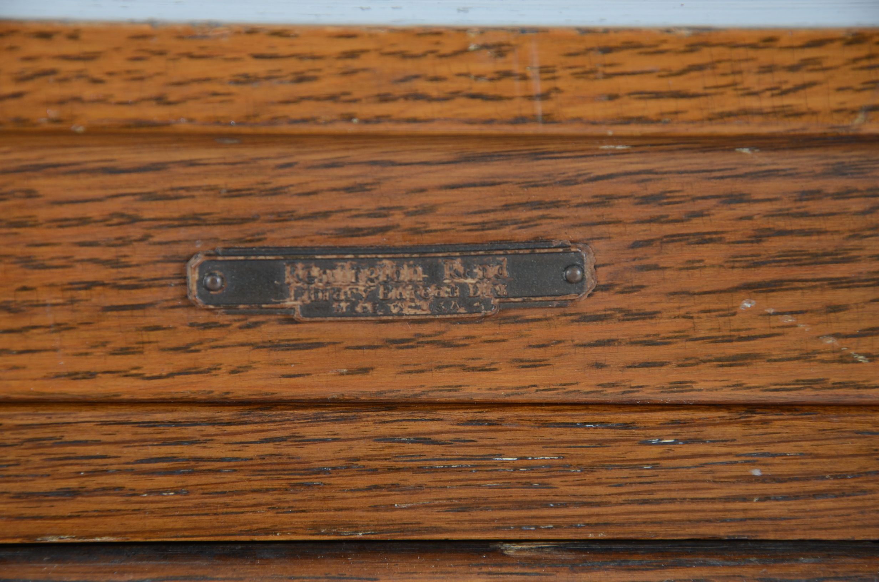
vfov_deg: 8.7
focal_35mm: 158
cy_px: 291
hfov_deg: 13.1
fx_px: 3838
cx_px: 440
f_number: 7.1
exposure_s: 1/60
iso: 160
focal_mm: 105
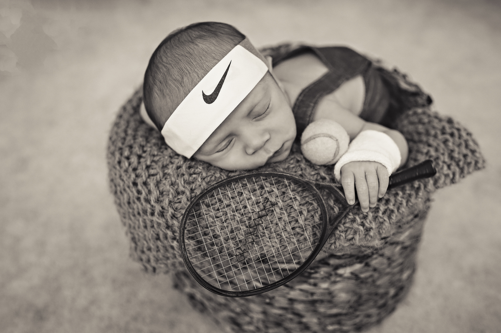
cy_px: 166
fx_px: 487
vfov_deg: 37.8
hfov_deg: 54.5
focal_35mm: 35
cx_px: 250
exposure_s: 1/160
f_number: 3.2
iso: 640
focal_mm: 35
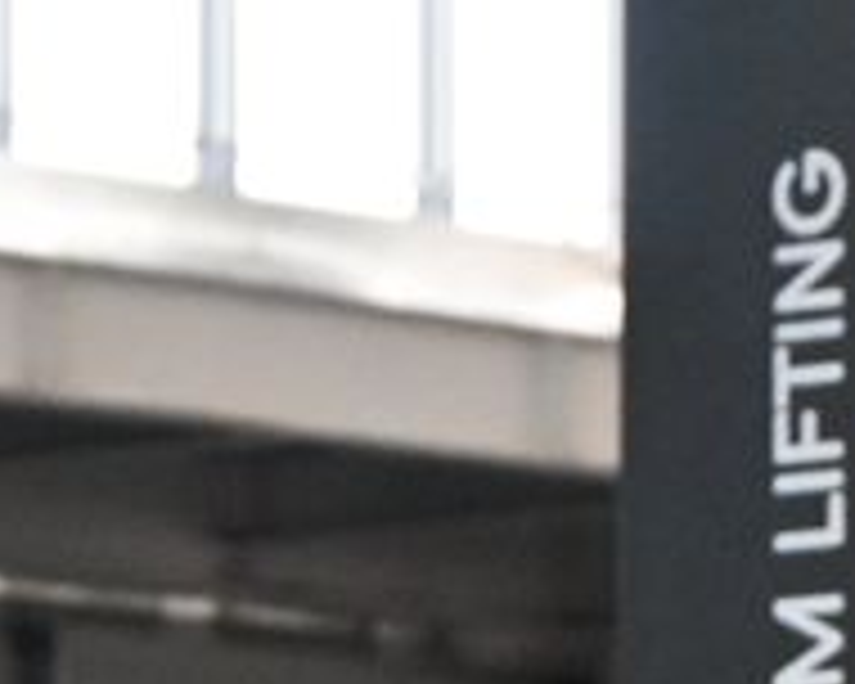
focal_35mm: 467
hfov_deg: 4.0
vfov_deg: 3.3
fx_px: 11829
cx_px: -1508
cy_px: 666
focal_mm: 35
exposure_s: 1/100
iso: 640
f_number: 5.6
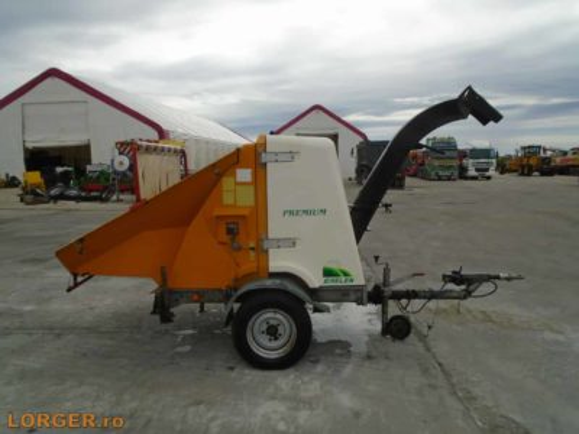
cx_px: 290
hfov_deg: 67.3
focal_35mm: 26
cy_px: 217
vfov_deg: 53.1
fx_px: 435
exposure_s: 1/320
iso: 100
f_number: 3.2
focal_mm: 4.6
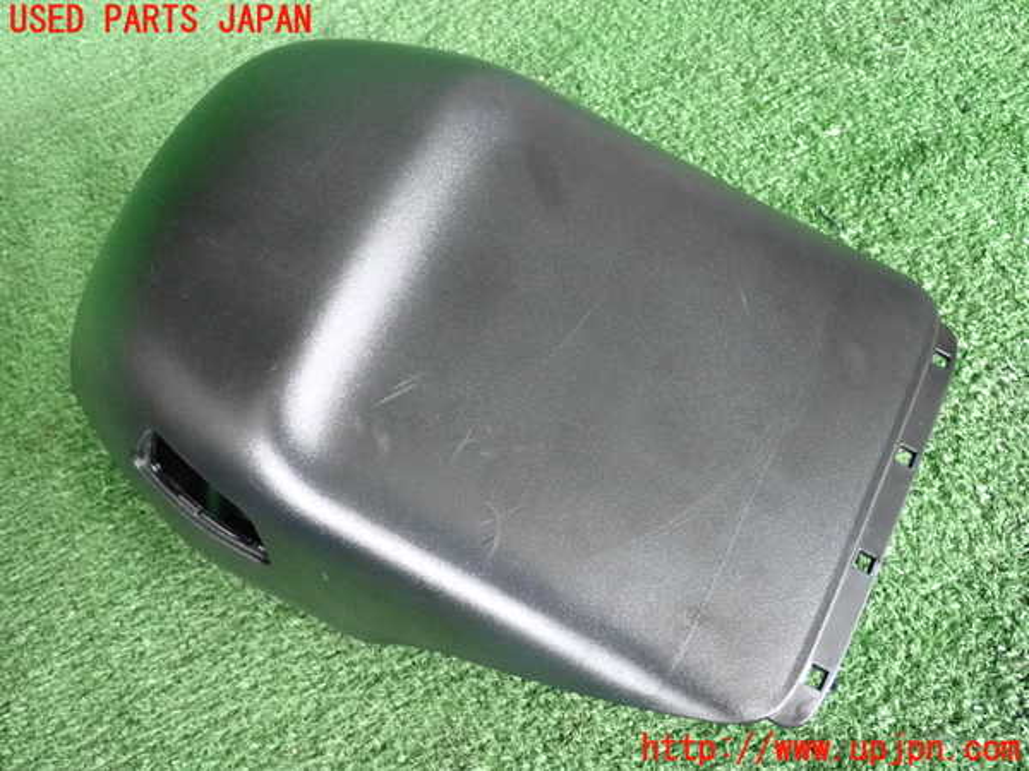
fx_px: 1397
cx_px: 514
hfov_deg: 40.4
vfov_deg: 30.9
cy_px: 386
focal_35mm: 47
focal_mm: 8.4
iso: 2000
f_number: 3.1
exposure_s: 1/125
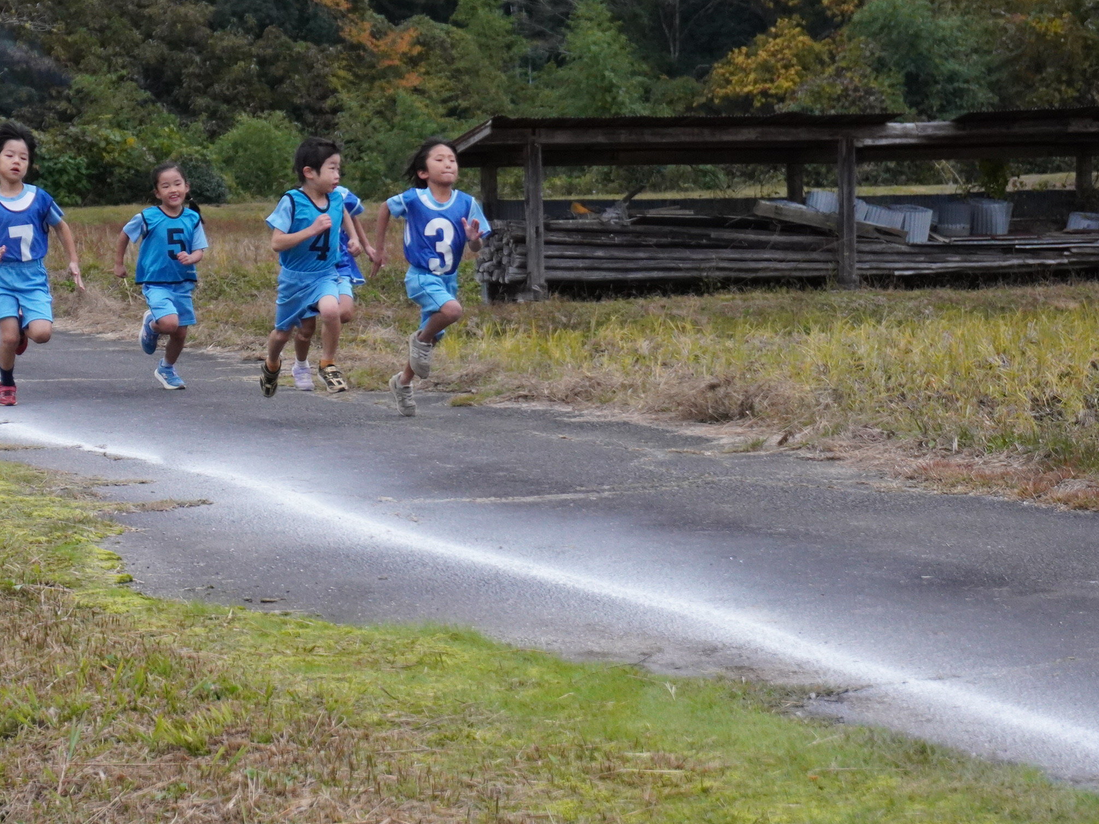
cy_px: 480
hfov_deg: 18.1
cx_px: 341
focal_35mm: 108
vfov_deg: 13.7
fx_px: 3429
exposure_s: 1/2000
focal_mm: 50
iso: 2000
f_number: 5.6
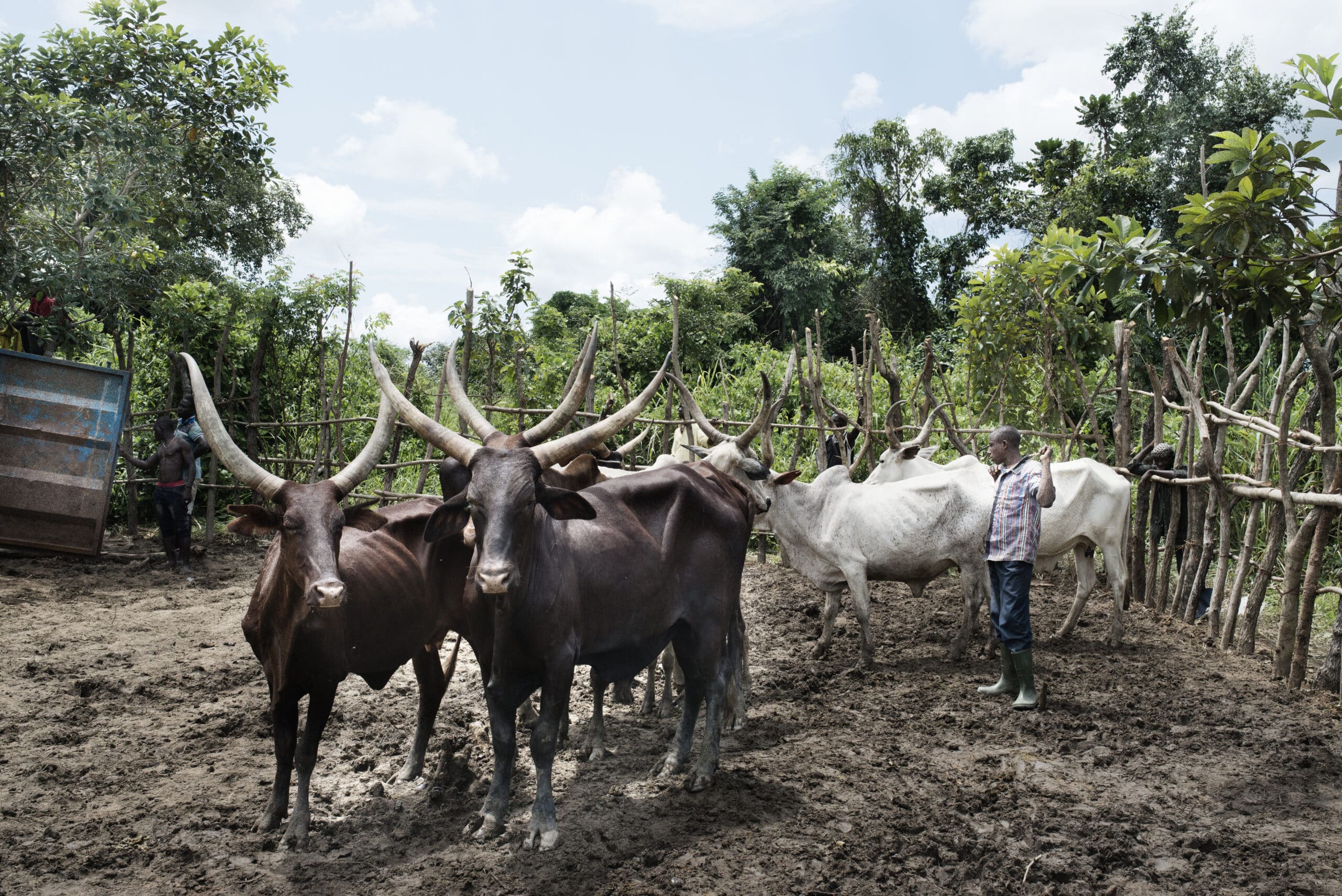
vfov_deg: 37.9
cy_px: 448
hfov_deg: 54.4
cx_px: 671
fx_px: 1305
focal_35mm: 35
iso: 640
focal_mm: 35
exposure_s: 1/1000
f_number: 11
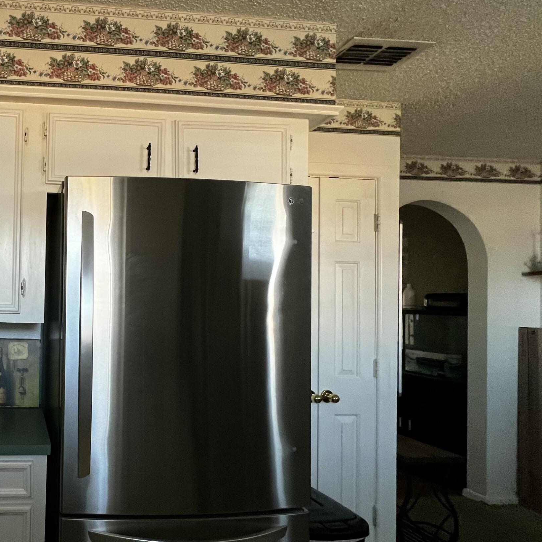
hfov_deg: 60.5
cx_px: 50
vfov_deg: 72.0
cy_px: 296
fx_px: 372
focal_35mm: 21
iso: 250
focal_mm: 1.57
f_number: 1.8
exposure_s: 1/62
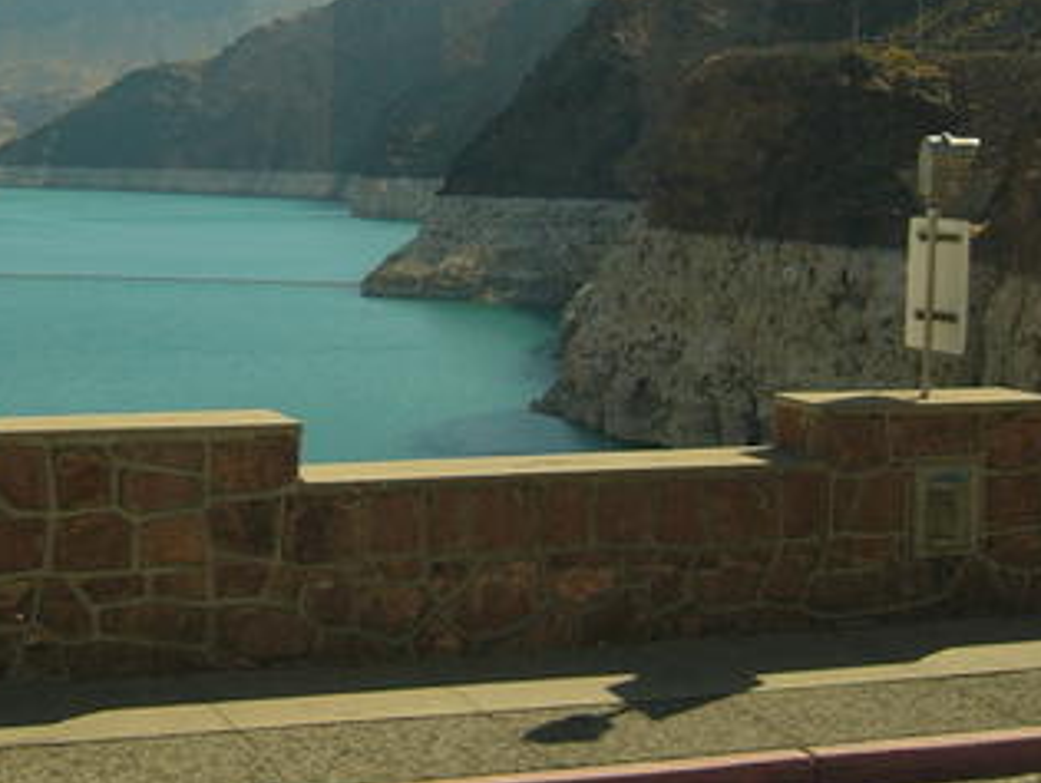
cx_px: 228
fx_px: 2138
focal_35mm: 71
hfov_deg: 26.9
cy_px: 192
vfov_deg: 20.6
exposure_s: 1/250
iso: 50
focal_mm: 5.8
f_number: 2.8
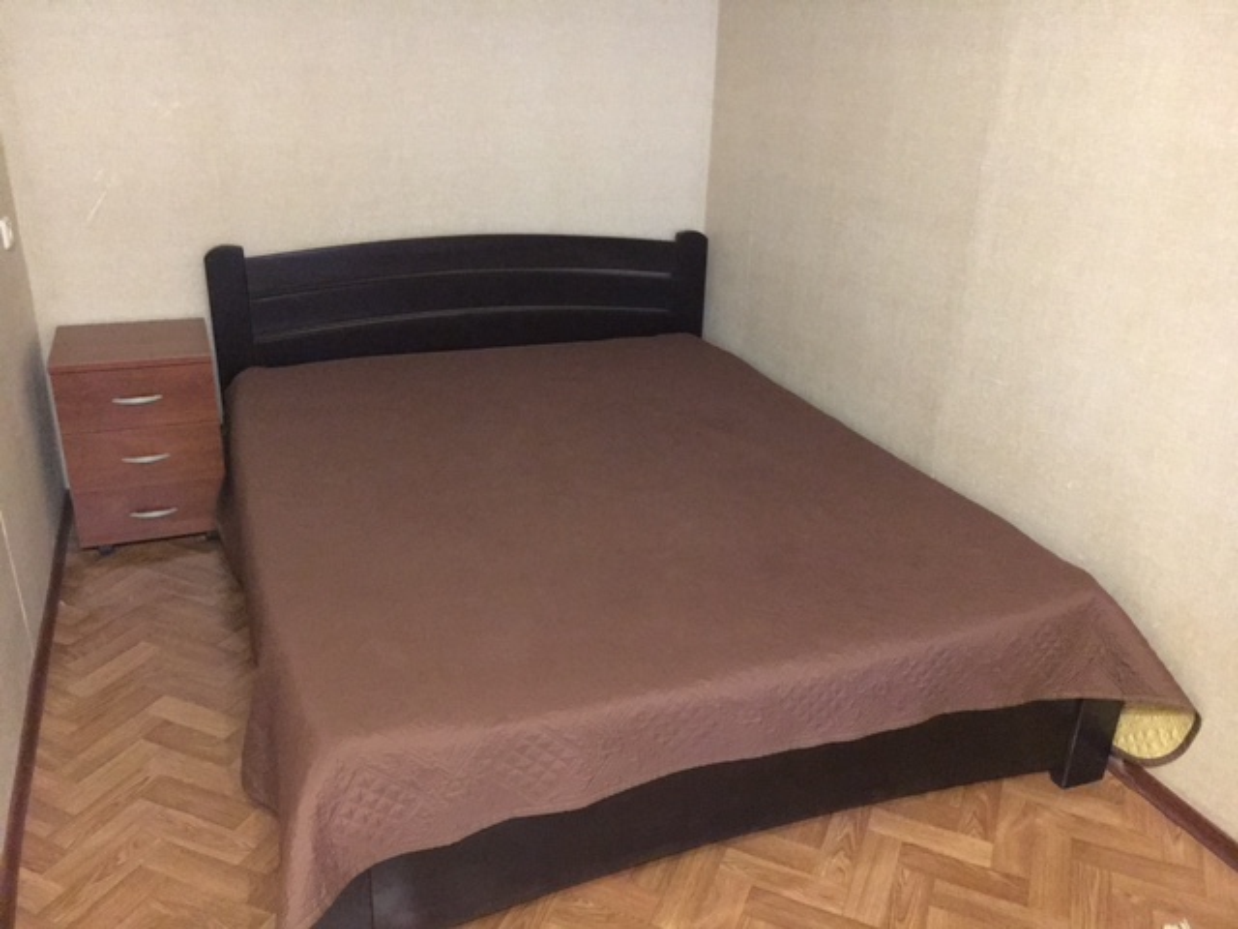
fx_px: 1037
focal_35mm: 29
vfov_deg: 48.2
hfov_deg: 61.7
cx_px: 619
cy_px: 464
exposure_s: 1/17
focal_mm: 4.15
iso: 640
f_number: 2.2
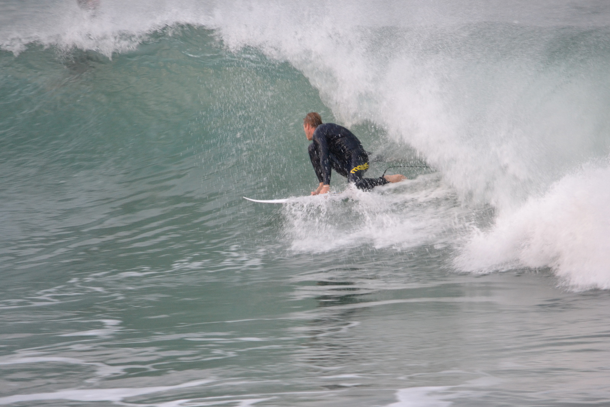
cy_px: 204
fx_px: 6100
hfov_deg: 5.7
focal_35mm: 360
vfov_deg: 3.8
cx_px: 305
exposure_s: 1/125
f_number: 5.3
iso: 1250
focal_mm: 240
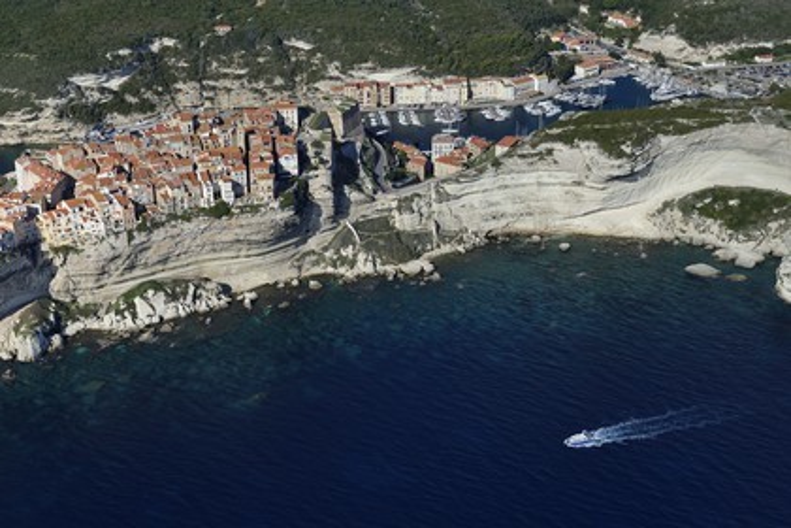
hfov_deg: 36.2
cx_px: 396
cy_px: 264
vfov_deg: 24.6
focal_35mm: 55
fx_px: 1208
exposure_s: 1/800
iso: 320
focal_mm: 55
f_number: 11
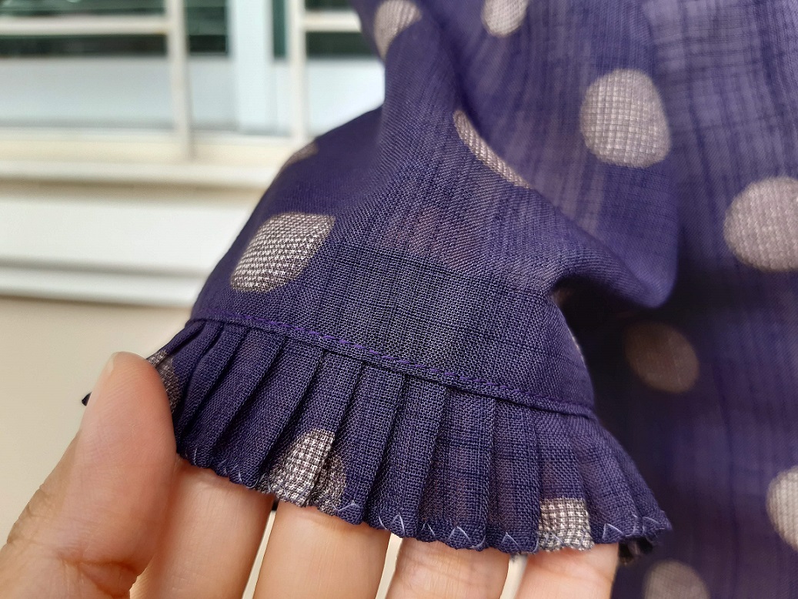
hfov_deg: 67.3
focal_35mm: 26
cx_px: 399
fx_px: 599
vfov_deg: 53.1
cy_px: 300
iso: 40
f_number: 1.7
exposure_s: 1/170
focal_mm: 3.92
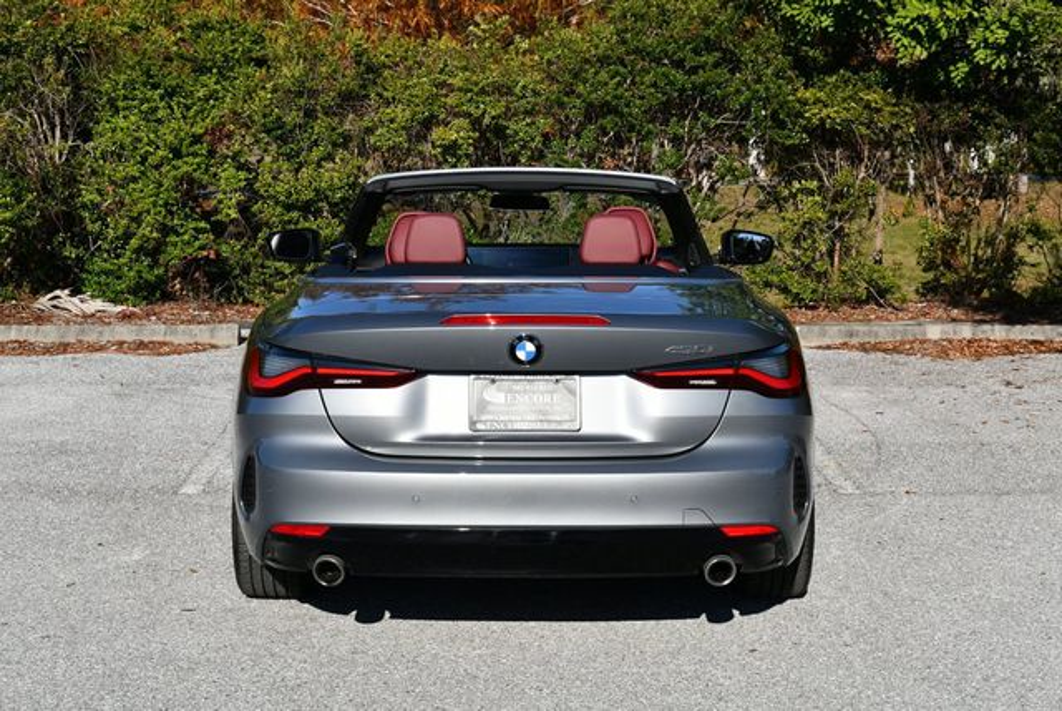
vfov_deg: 19.5
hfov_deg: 28.8
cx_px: 531
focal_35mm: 70
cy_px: 356
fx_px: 2067
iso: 100
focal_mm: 35
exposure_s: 1/320
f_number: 9
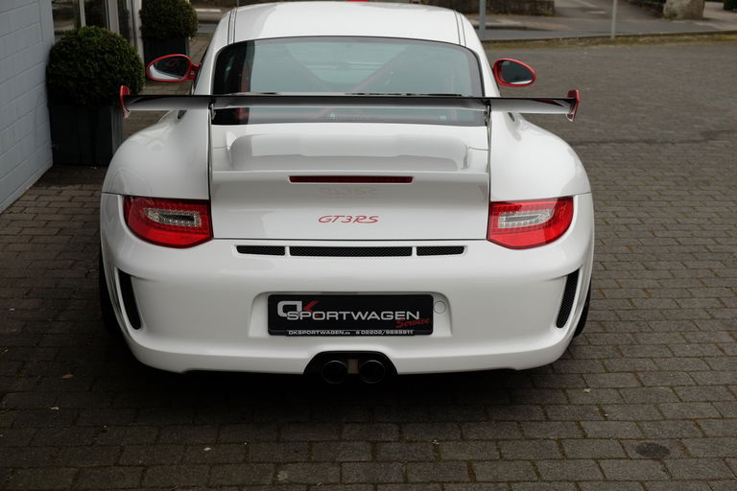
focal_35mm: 54
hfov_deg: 36.9
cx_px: 368
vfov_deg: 25.1
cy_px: 246
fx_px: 1105
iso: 200
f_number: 5.6
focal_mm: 35.8
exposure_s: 1/180
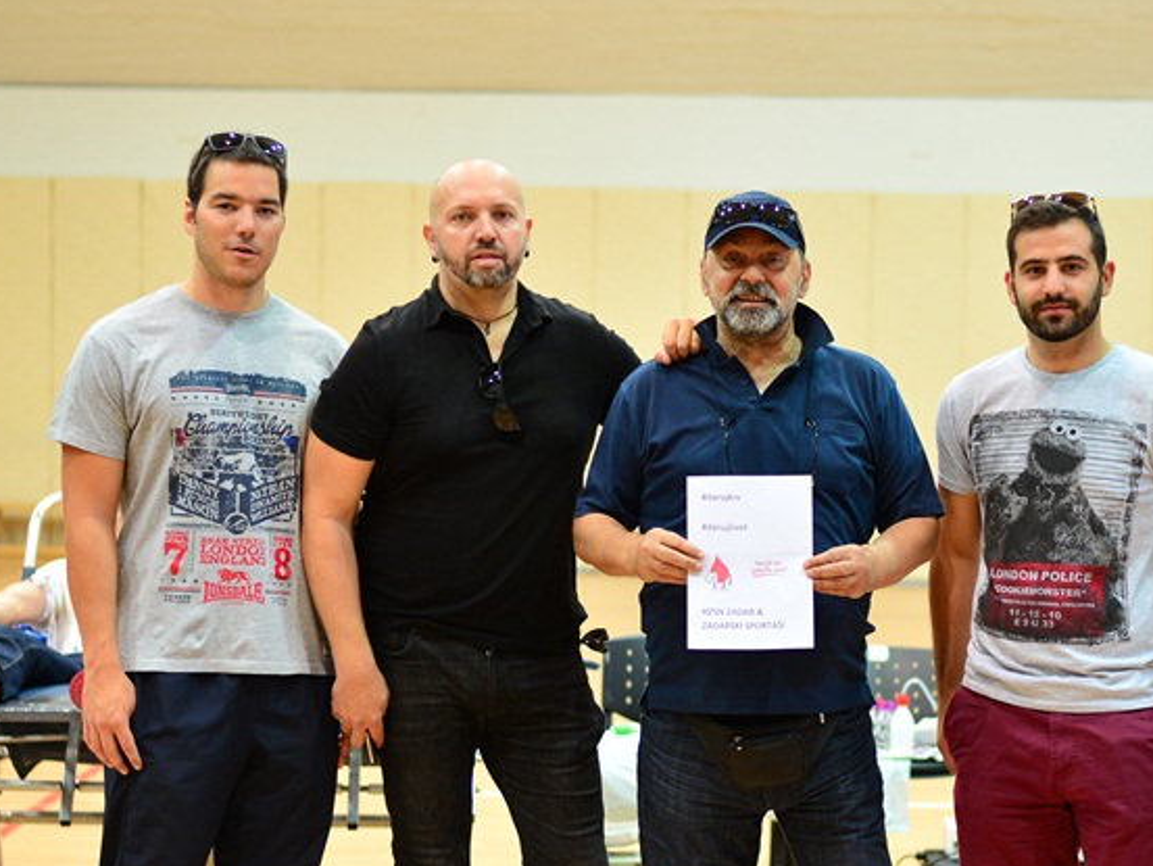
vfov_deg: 16.6
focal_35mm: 89
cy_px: 586
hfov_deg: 21.9
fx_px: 2965
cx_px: 738
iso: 1250
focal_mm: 50
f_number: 2.2
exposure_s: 1/250
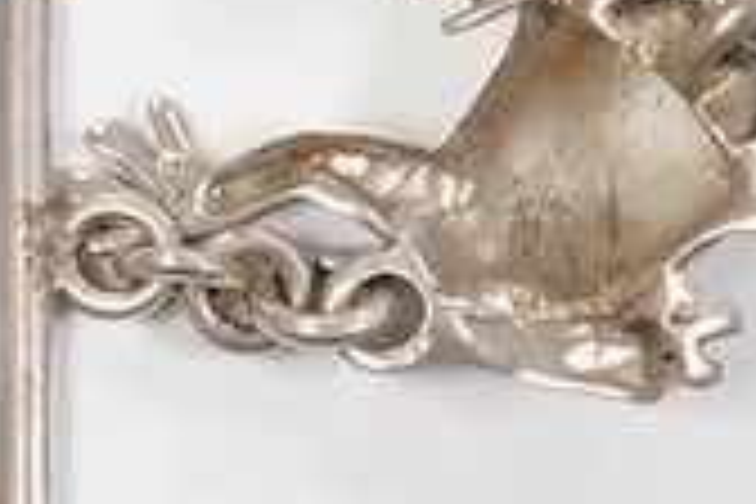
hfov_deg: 6.7
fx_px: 6321
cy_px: -468
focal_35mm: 301
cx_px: -628
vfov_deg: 4.5
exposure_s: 1/200
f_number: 10
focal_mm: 30
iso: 2500
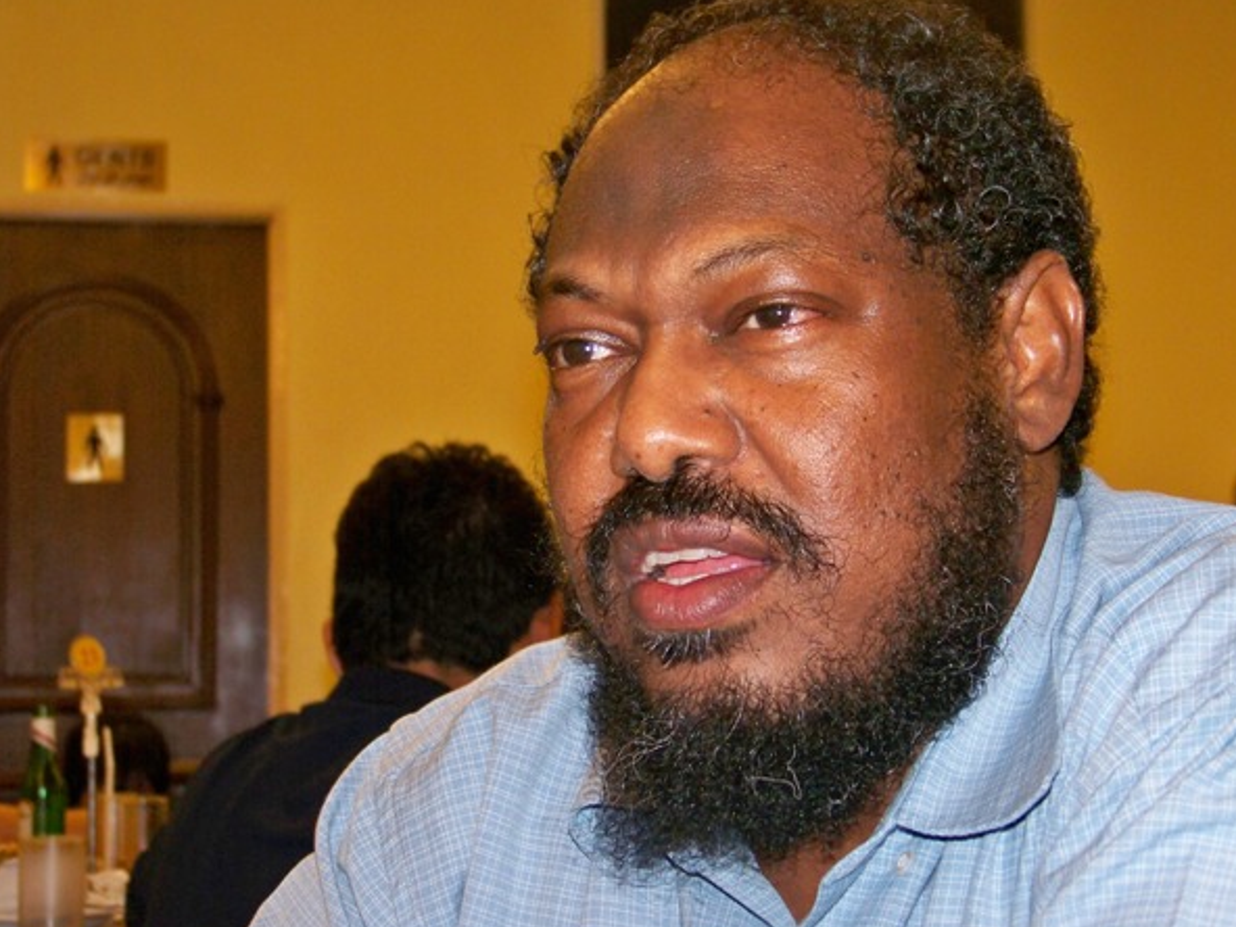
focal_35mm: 80
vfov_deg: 18.4
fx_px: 2856
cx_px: 664
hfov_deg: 24.4
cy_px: 484
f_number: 3.2
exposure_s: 1/30
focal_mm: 14.6
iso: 200
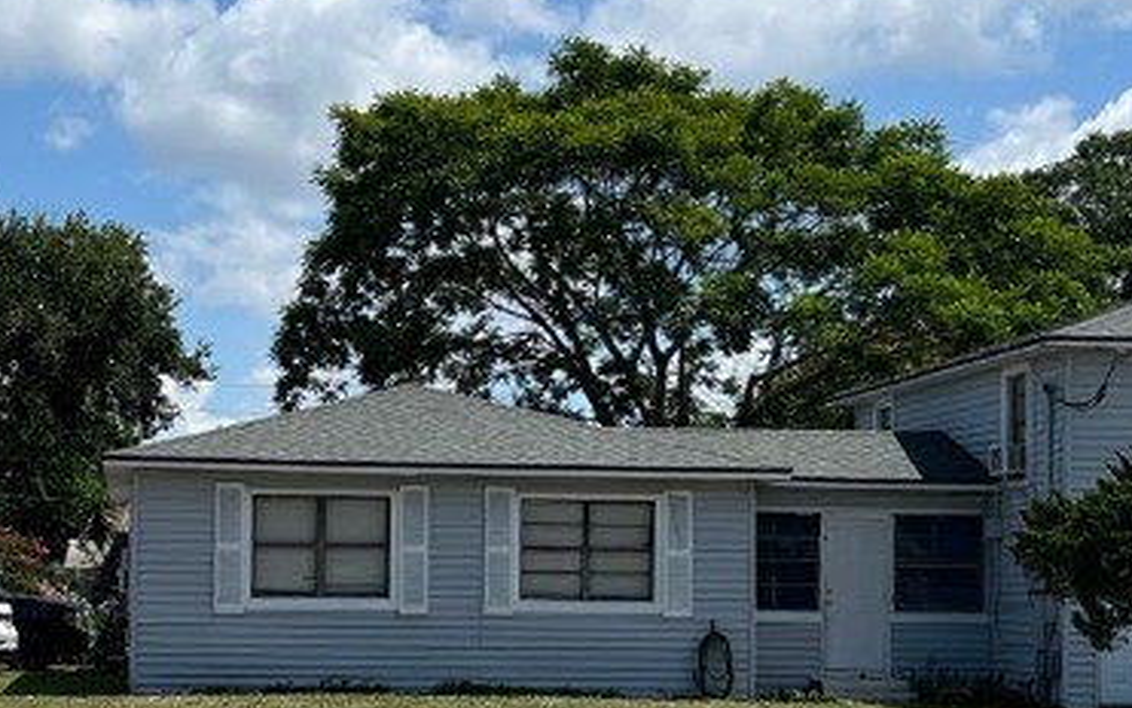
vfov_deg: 17.1
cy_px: 540
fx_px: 2345
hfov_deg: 27.0
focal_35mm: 76
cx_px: 415
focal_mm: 5.7
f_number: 1.5
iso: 50
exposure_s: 1/6211
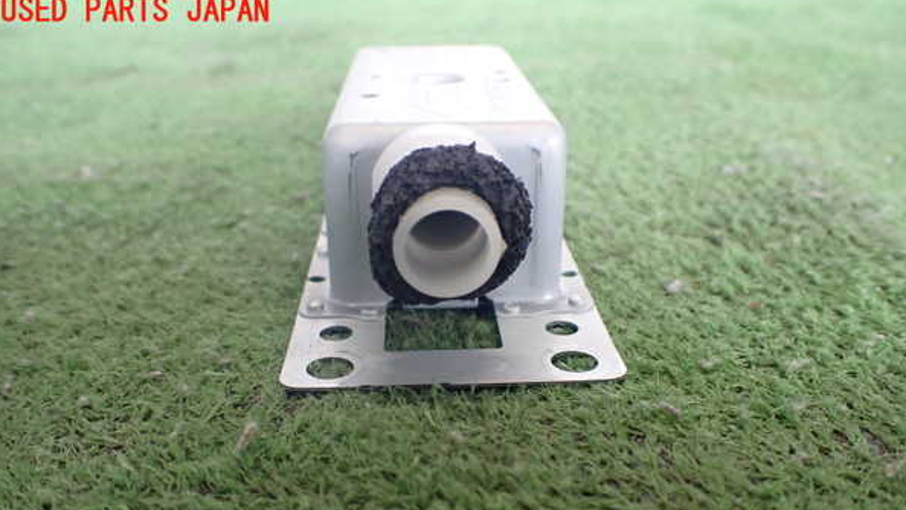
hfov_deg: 59.5
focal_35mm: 33
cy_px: 336
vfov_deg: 35.3
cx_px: 450
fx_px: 793
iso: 640
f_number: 2.3
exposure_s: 1/125
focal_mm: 5.4
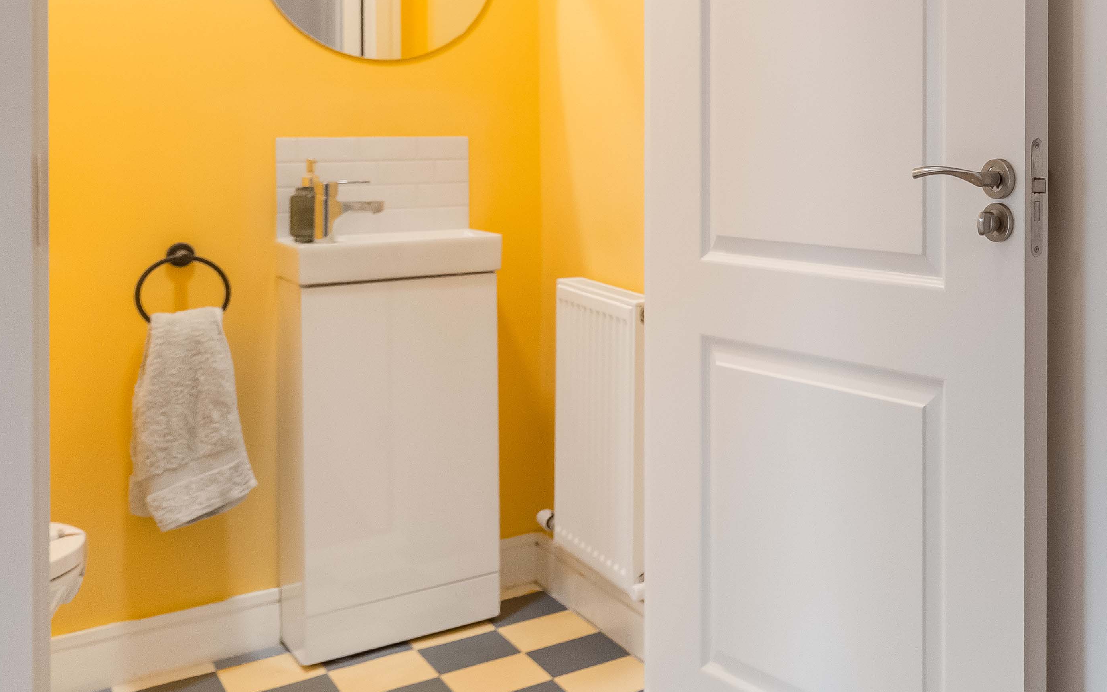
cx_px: 1056
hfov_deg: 43.6
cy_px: 126
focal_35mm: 40
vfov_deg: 31.1
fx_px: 1207
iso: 640
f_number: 6.3
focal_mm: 18
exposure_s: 1/20
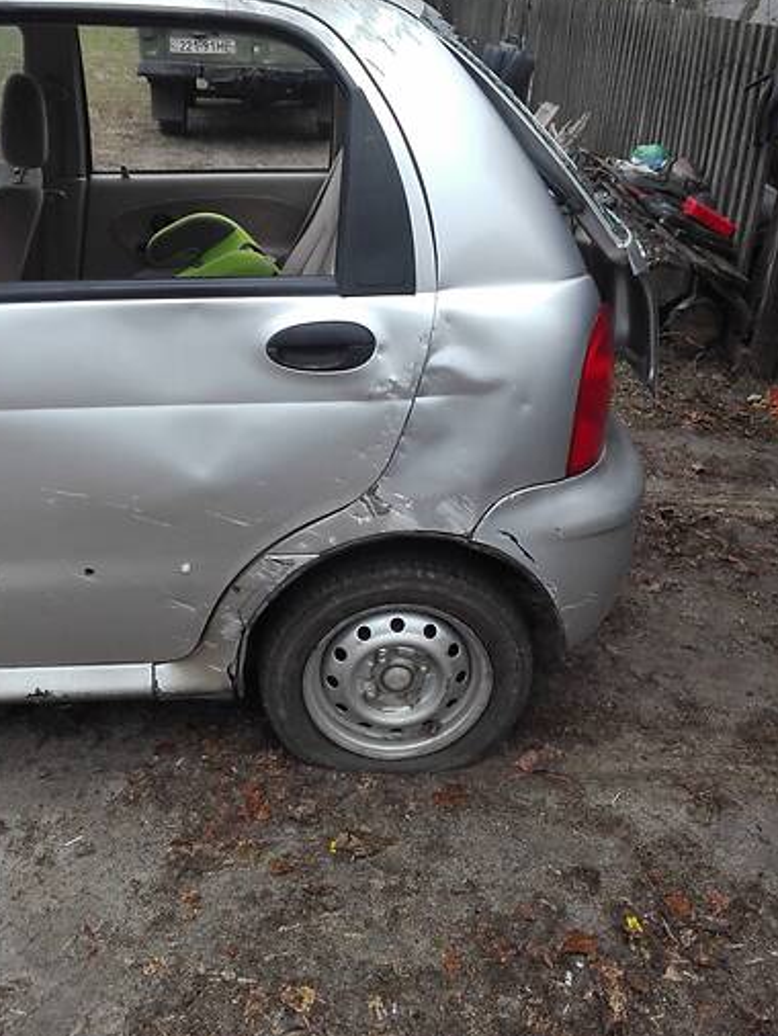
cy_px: 469
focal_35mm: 32
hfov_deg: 44.2
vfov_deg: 56.7
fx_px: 958
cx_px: 371
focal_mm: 3.8
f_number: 2
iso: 200
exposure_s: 1/33
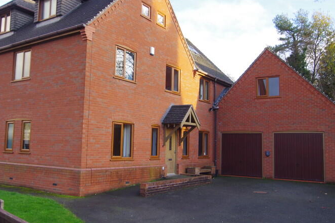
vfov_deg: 38.1
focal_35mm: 35
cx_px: 150
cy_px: 109
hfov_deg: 54.6
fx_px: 324
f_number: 11
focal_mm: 15
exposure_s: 1/40
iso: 400
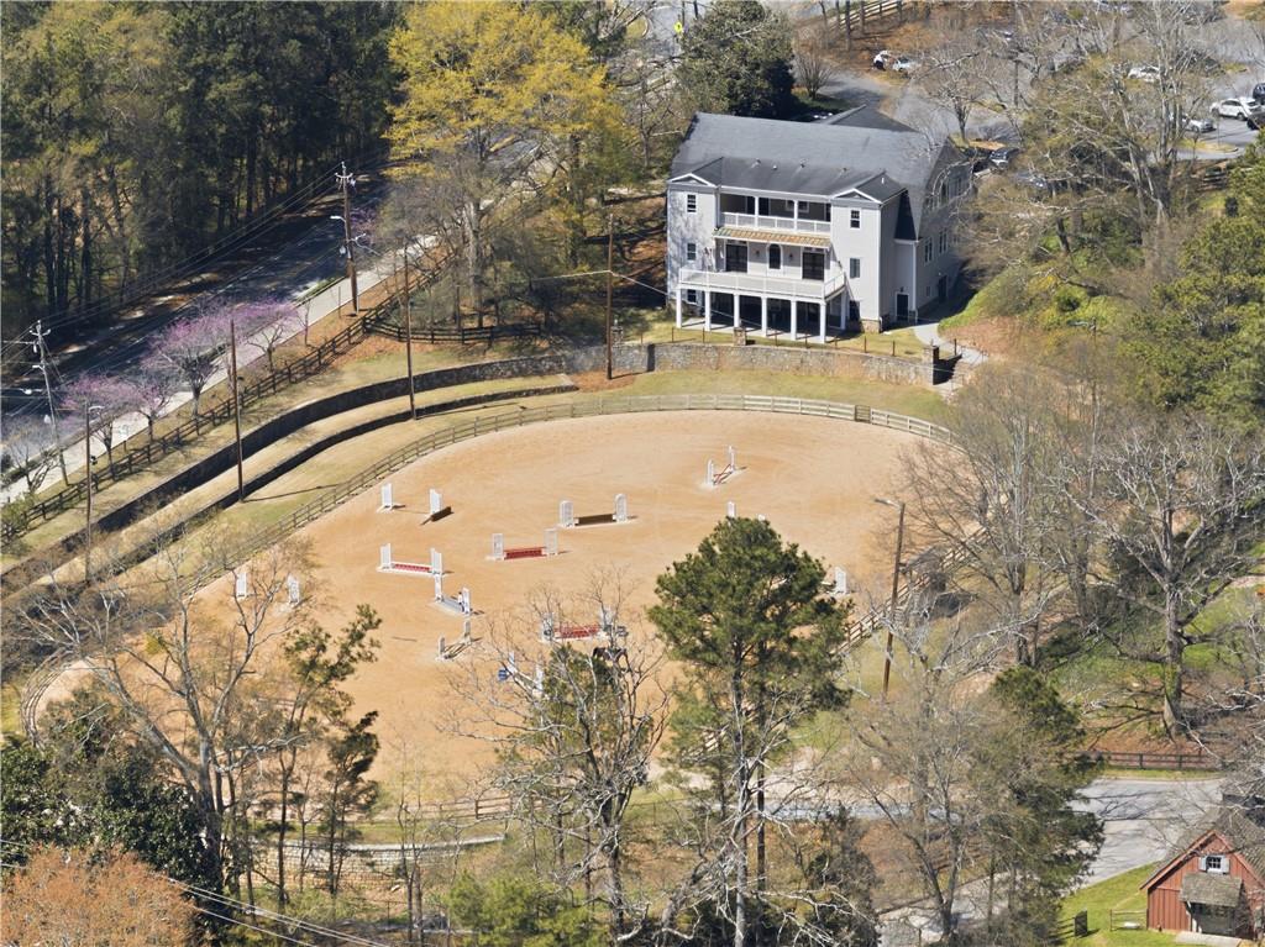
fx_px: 6063
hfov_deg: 11.9
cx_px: 632
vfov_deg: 8.9
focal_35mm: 166
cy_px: 474
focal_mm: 30.7
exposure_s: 1/400
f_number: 3.4
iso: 100
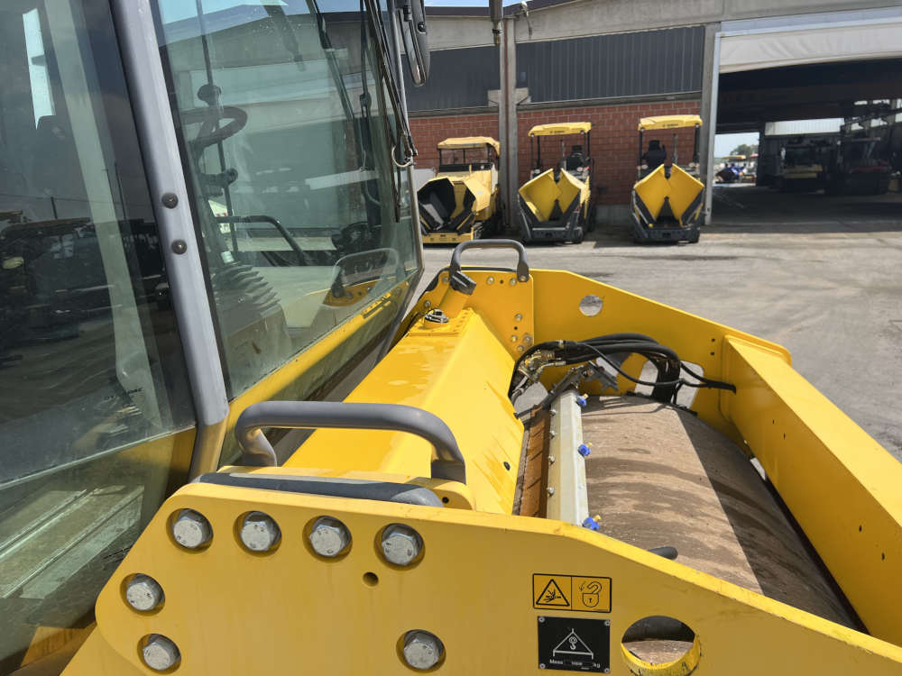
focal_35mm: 26
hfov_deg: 67.3
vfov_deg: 53.1
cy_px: 338
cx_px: 451
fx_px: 677
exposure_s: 1/4115
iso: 50
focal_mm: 5.7
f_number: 1.5
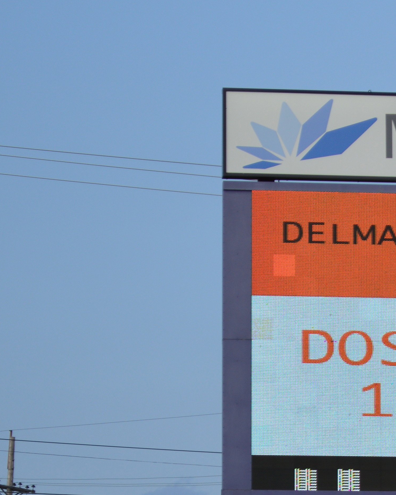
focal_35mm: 249
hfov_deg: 6.2
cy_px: 530
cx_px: 496
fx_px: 3641
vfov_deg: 7.7
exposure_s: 1/200
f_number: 7.1
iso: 100
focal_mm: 55
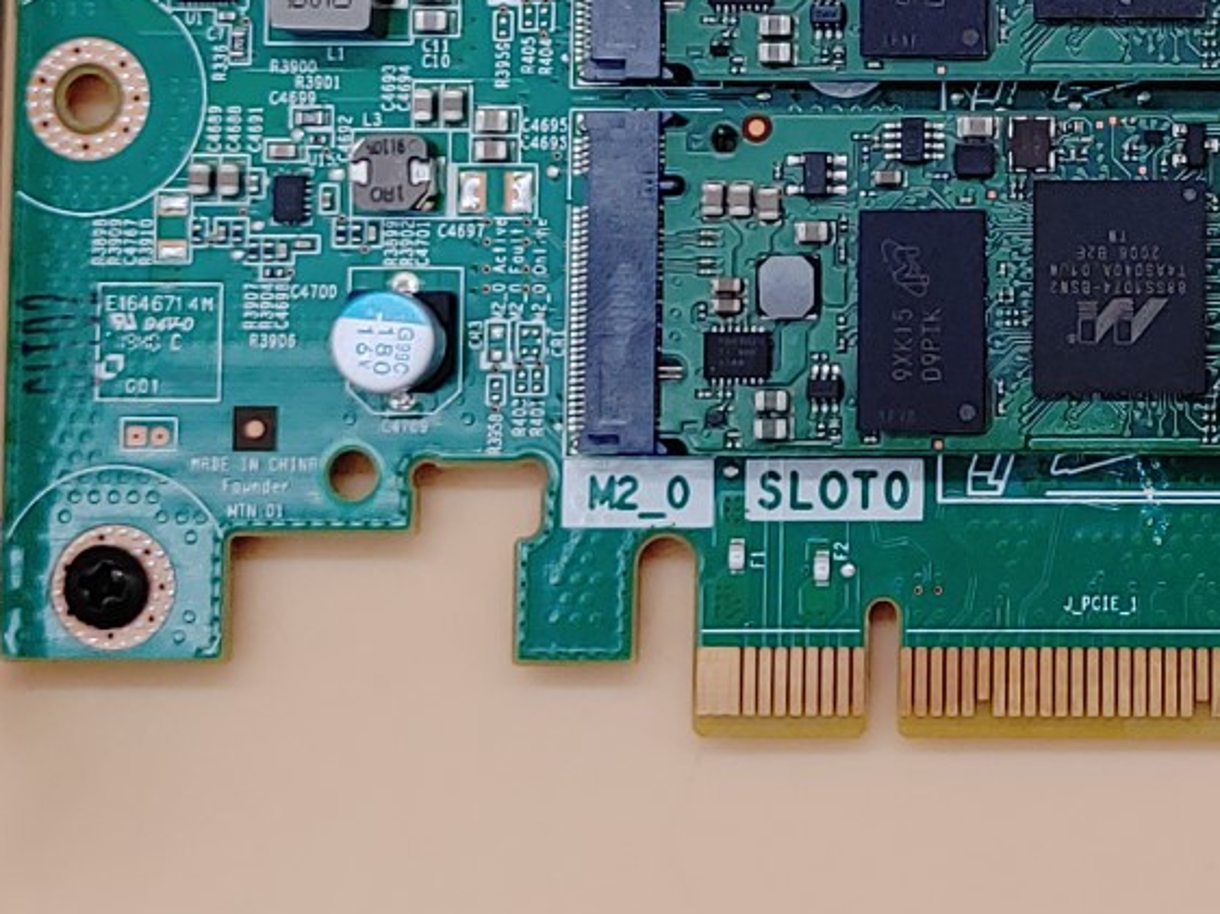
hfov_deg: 19.2
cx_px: 1172
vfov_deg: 14.7
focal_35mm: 100
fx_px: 3523
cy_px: 152
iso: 50
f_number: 1.8
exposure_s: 1/68
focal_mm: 4.36
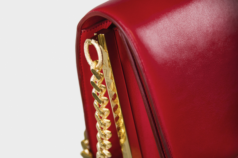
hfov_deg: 17.1
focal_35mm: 120
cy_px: 79
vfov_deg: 11.4
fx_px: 793
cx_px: 119
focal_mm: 120
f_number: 4
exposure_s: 1/80
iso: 1000
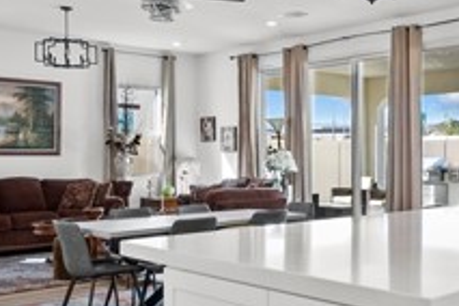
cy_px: 150
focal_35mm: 45
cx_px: 429
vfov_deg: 29.9
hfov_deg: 39.8
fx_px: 574
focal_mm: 15
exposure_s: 1/4
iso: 200
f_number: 9
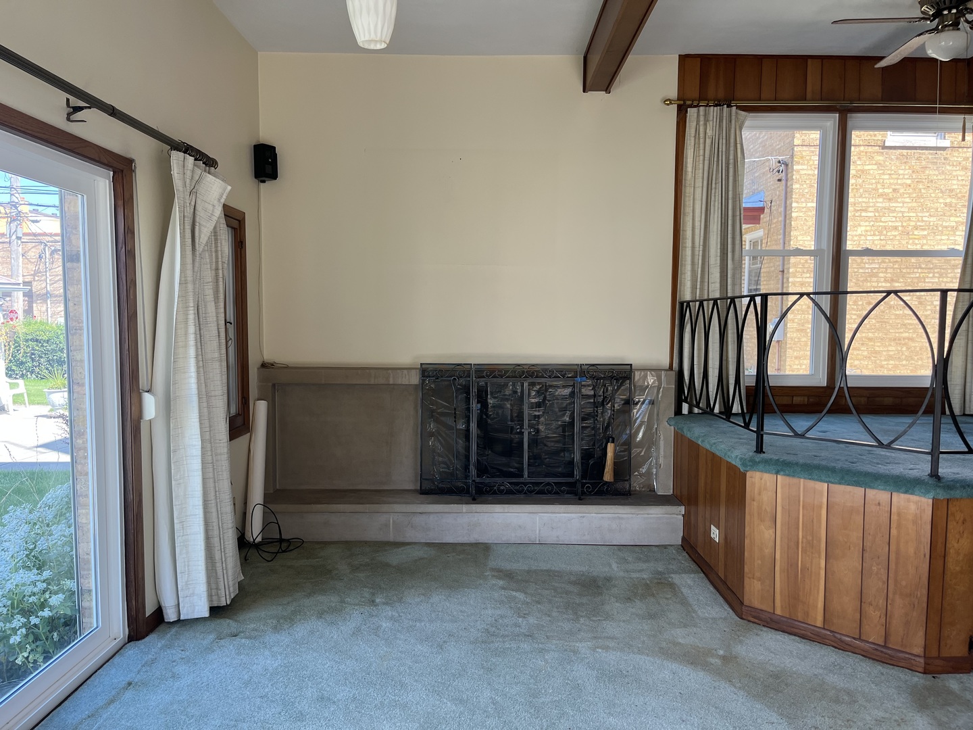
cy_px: 365
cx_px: 486
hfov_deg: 67.3
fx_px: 731
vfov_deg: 53.1
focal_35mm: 26
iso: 64
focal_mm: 5.1
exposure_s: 1/164
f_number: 1.6
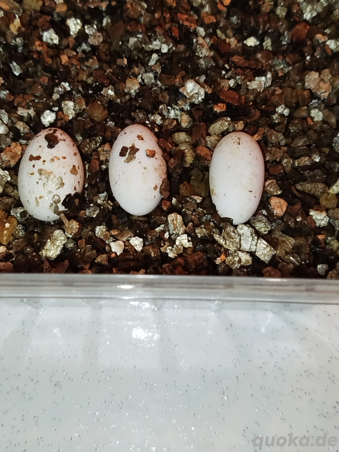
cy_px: 226
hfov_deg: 30.3
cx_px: 170
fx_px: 627
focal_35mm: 48
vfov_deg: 39.7
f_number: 1.7
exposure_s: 1/50
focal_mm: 5.31
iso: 160
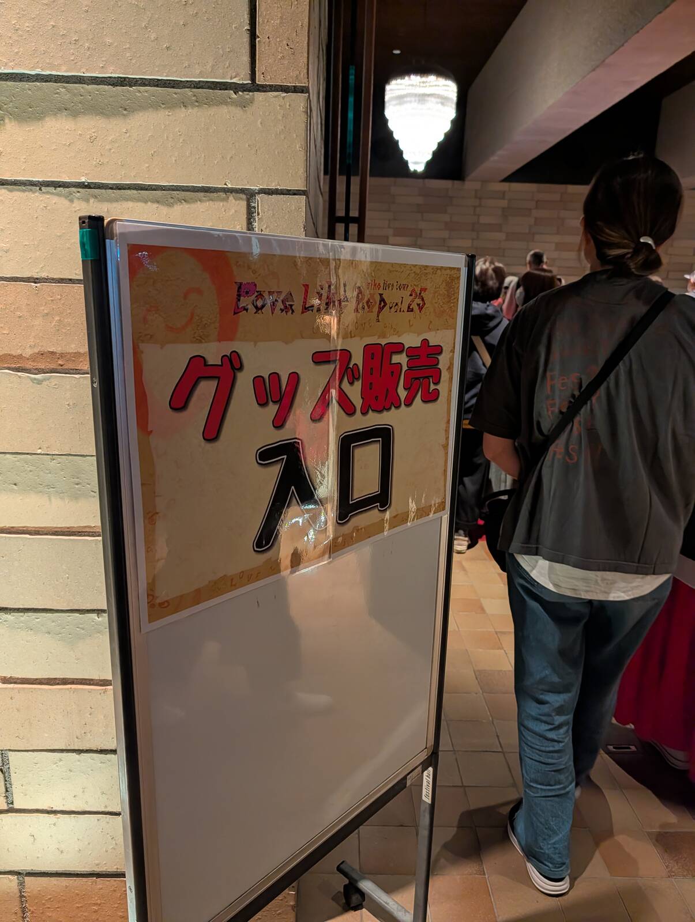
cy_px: 461
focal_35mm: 24
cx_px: 348
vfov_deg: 71.5
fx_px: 641
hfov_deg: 56.9
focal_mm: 6.9
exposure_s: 1/83.4
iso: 415
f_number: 1.68
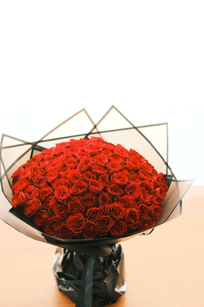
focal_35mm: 59
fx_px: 502
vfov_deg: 33.9
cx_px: 93
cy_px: 167
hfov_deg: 23.0
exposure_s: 1/250
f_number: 2
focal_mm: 35
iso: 640
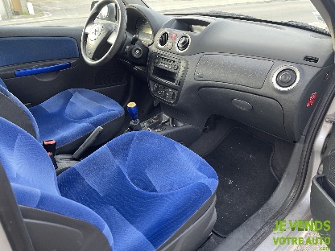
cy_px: 126
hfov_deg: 69.4
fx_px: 242
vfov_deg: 54.9
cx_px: 168
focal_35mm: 25
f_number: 1.6
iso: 125
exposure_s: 1/61
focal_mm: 5.1
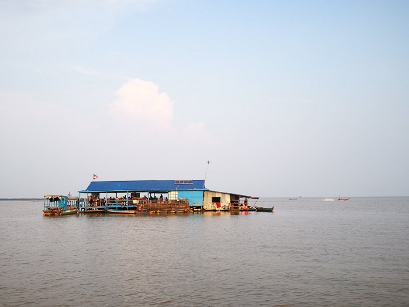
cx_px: 204
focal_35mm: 39
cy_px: 154
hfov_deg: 47.9
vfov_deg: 36.8
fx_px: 461
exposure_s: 1/375
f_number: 2.2
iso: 50
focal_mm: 4.5
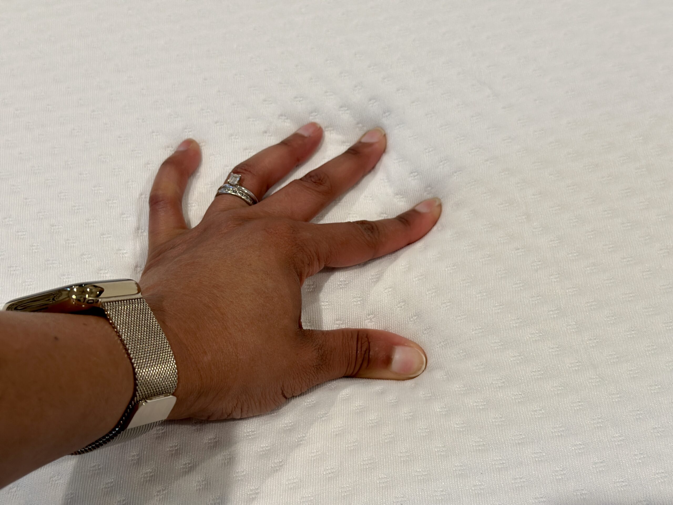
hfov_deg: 39.7
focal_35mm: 48
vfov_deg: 30.3
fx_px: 933
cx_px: 336
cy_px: 252
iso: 125
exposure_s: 1/60
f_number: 1.78
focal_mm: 6.86
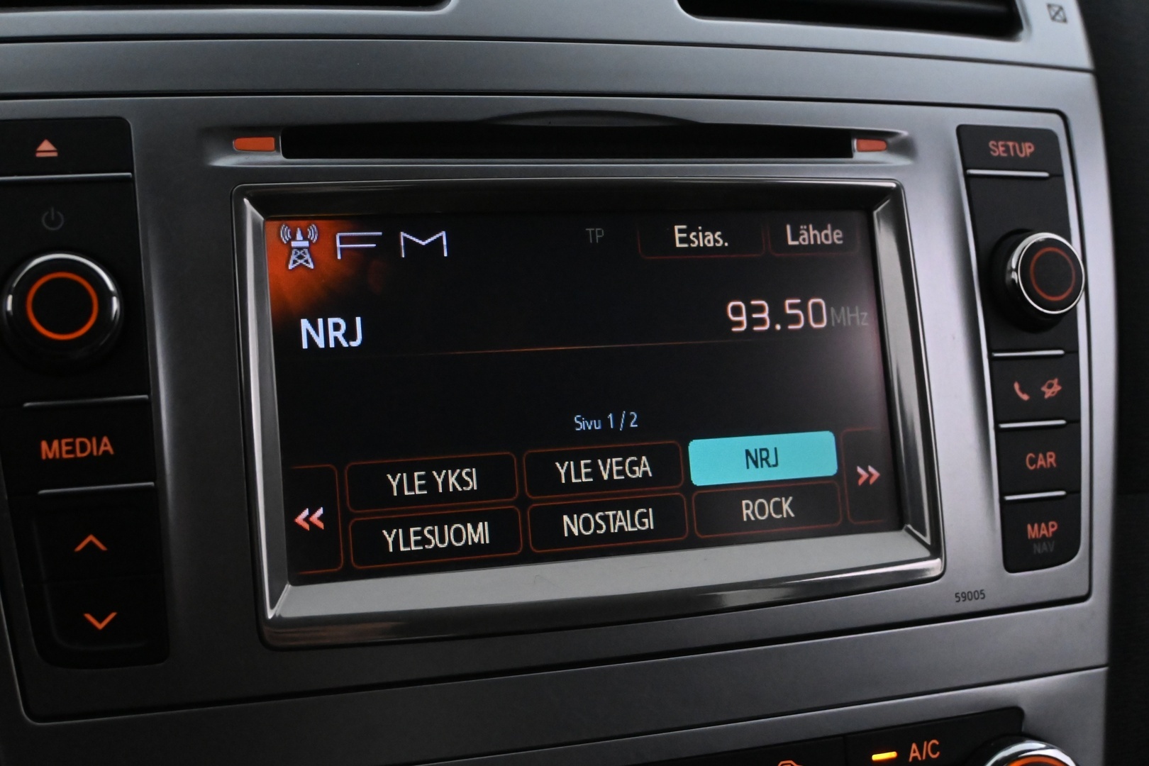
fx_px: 1436
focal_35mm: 45
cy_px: 383
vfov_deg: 29.9
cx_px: 574
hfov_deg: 43.6
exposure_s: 1/100
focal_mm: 30
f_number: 5.6
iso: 6400
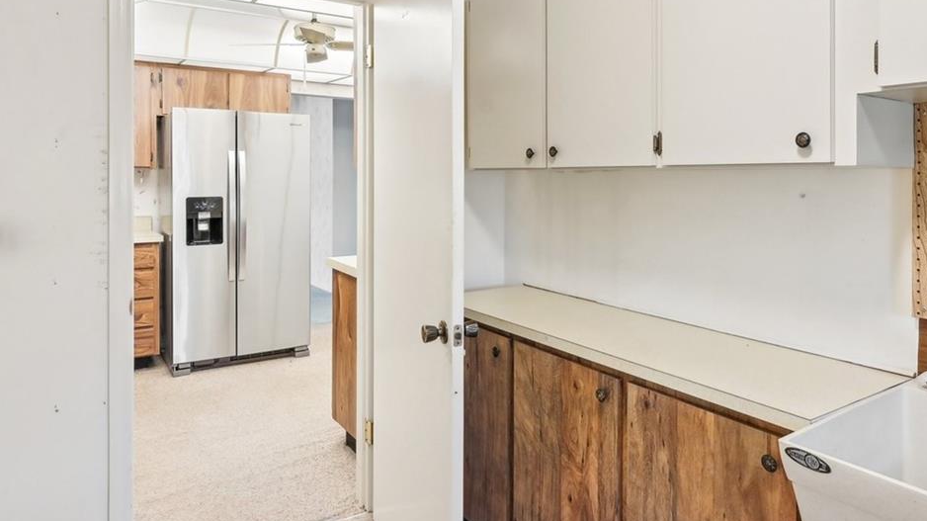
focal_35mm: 25
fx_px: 614
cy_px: 166
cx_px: 489
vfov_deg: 45.1
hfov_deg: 74.0
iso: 400
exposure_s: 1/10
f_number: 8
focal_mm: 14
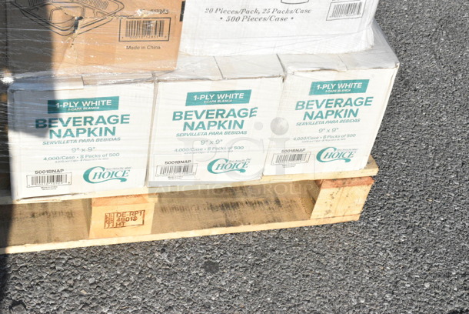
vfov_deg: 22.7
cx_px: 234
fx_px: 782
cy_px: 157
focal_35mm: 60
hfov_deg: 33.4
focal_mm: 40
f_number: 20
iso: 6400
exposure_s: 1/2500
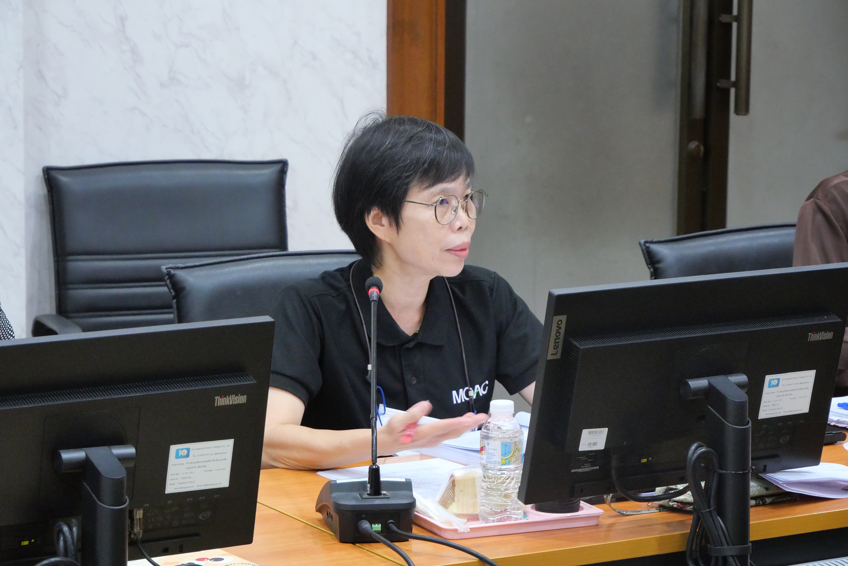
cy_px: 283
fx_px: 2923
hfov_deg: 16.5
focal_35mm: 124
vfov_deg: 11.1
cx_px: 424
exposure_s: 1/25
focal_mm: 60
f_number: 5.6
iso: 3200
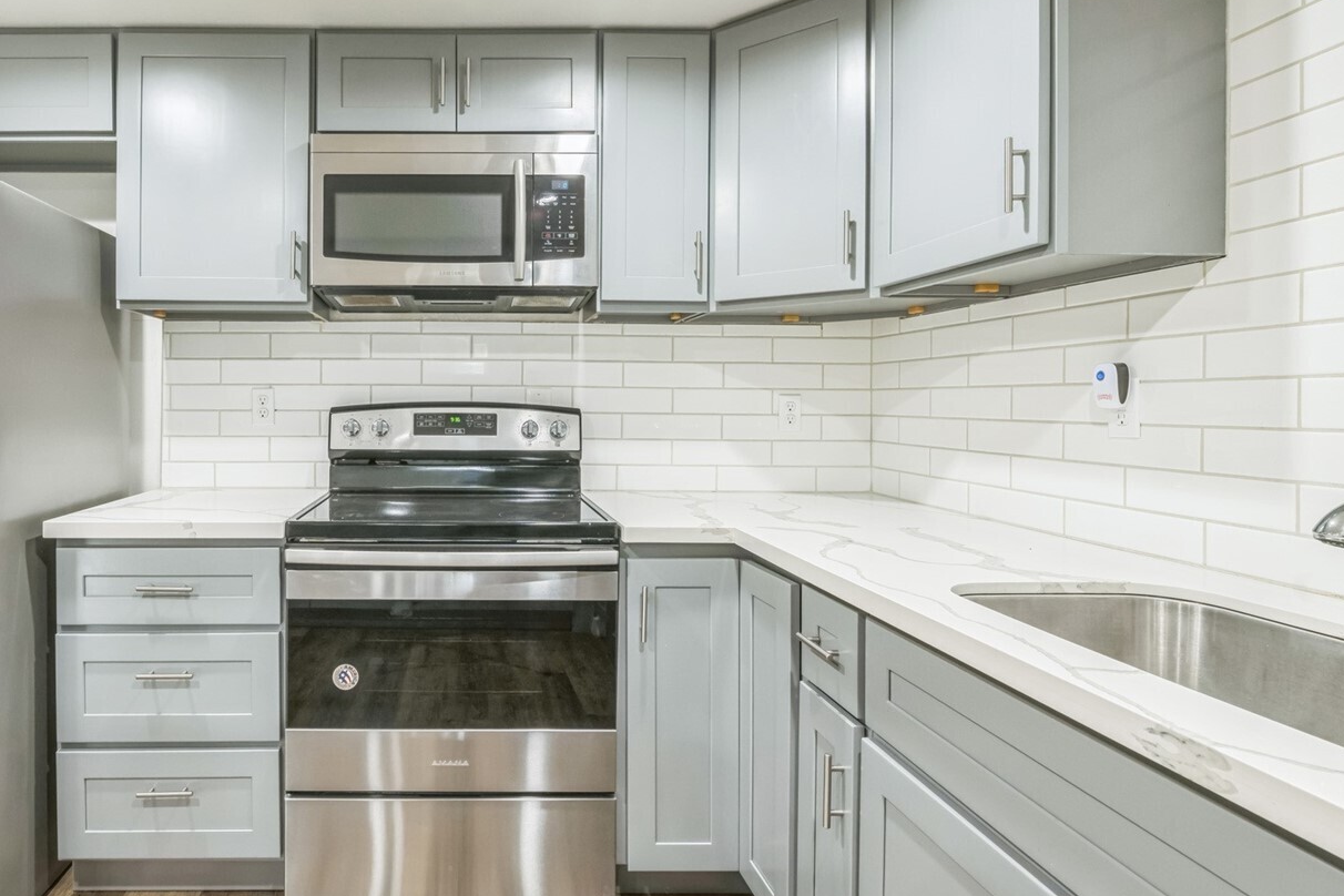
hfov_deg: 78.9
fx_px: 784
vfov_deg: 59.4
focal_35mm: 21
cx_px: 462
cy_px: 416
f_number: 8
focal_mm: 15
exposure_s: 1/8
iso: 320
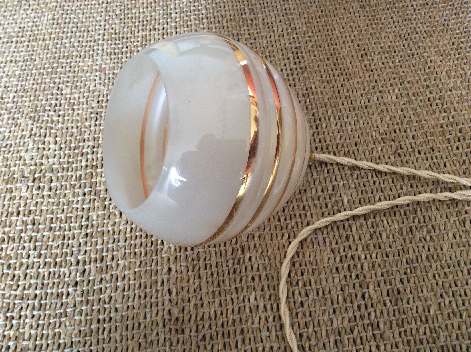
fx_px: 435
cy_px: 176
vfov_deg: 44.1
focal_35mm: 32
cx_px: 236
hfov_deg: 56.9
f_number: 2.4
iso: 250
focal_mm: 3.3
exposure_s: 1/25
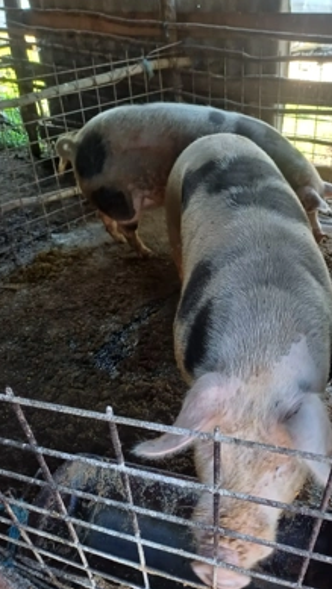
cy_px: 295
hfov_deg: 41.4
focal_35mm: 28
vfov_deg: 67.9
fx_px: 438
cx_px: 186
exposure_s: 1/50
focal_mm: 4.65
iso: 125
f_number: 1.8
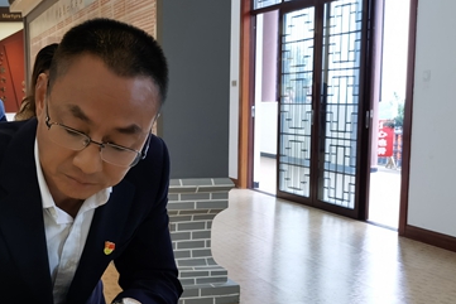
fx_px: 748
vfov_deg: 22.9
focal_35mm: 59
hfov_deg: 32.6
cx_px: 69
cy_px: 204
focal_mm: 5.58
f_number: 1.8
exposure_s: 1/100
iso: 160
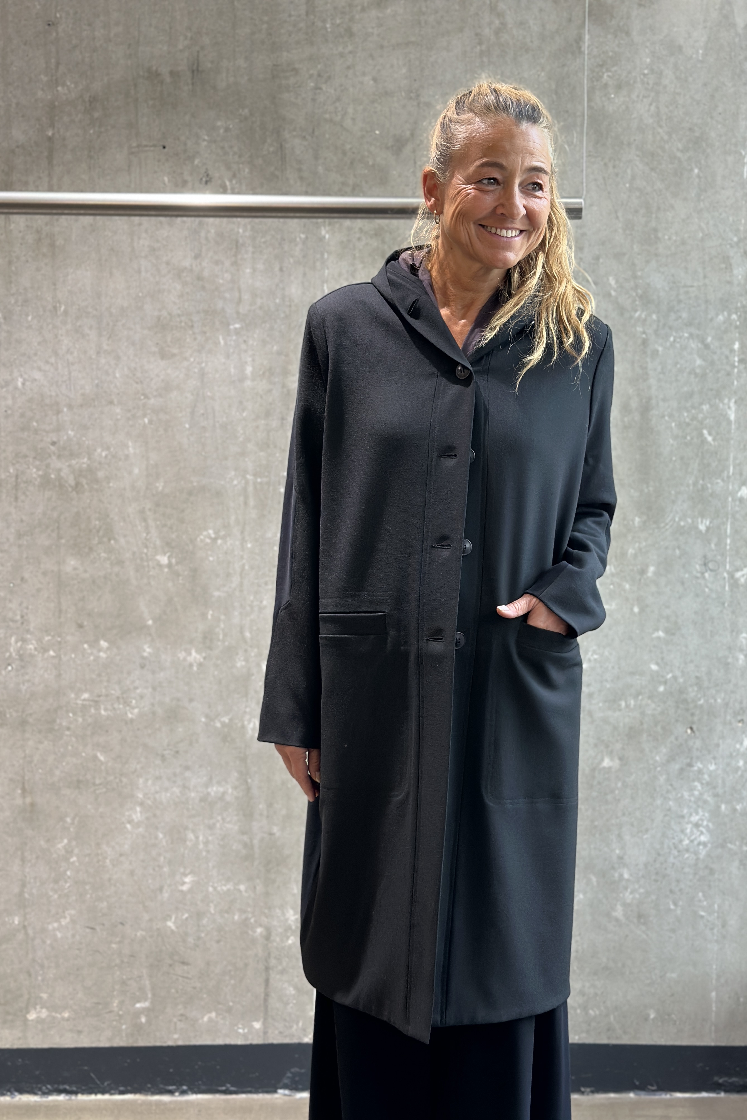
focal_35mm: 50
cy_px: 561
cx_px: 408
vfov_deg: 39.6
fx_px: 1556
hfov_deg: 27.0
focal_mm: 6.86
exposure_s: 1/100
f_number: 1.78
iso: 200
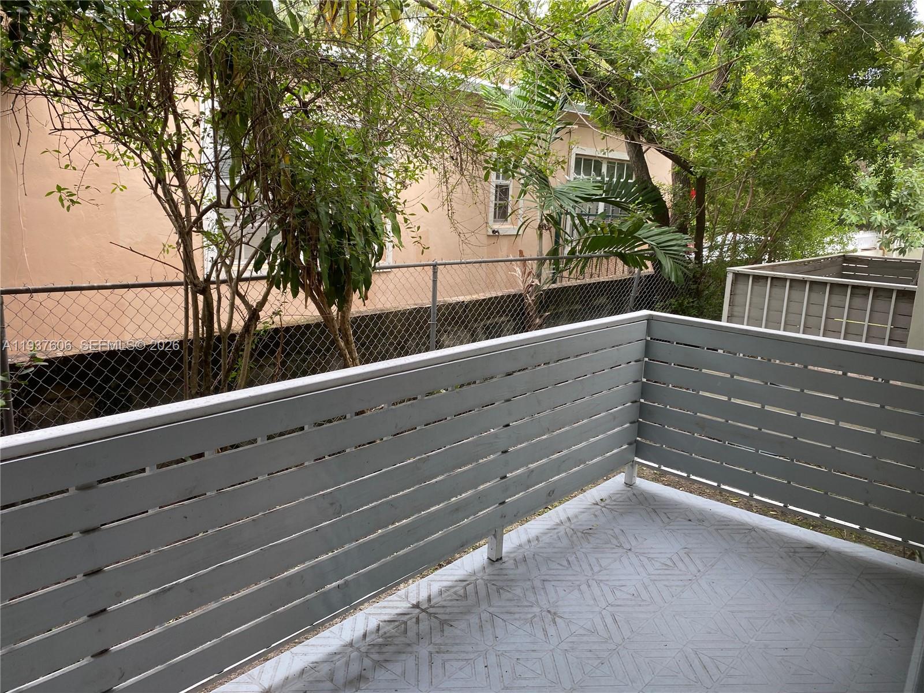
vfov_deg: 53.1
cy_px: 346
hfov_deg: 67.3
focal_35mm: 26
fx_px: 694
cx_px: 462
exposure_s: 1/122
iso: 32
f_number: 1.8
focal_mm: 4.25
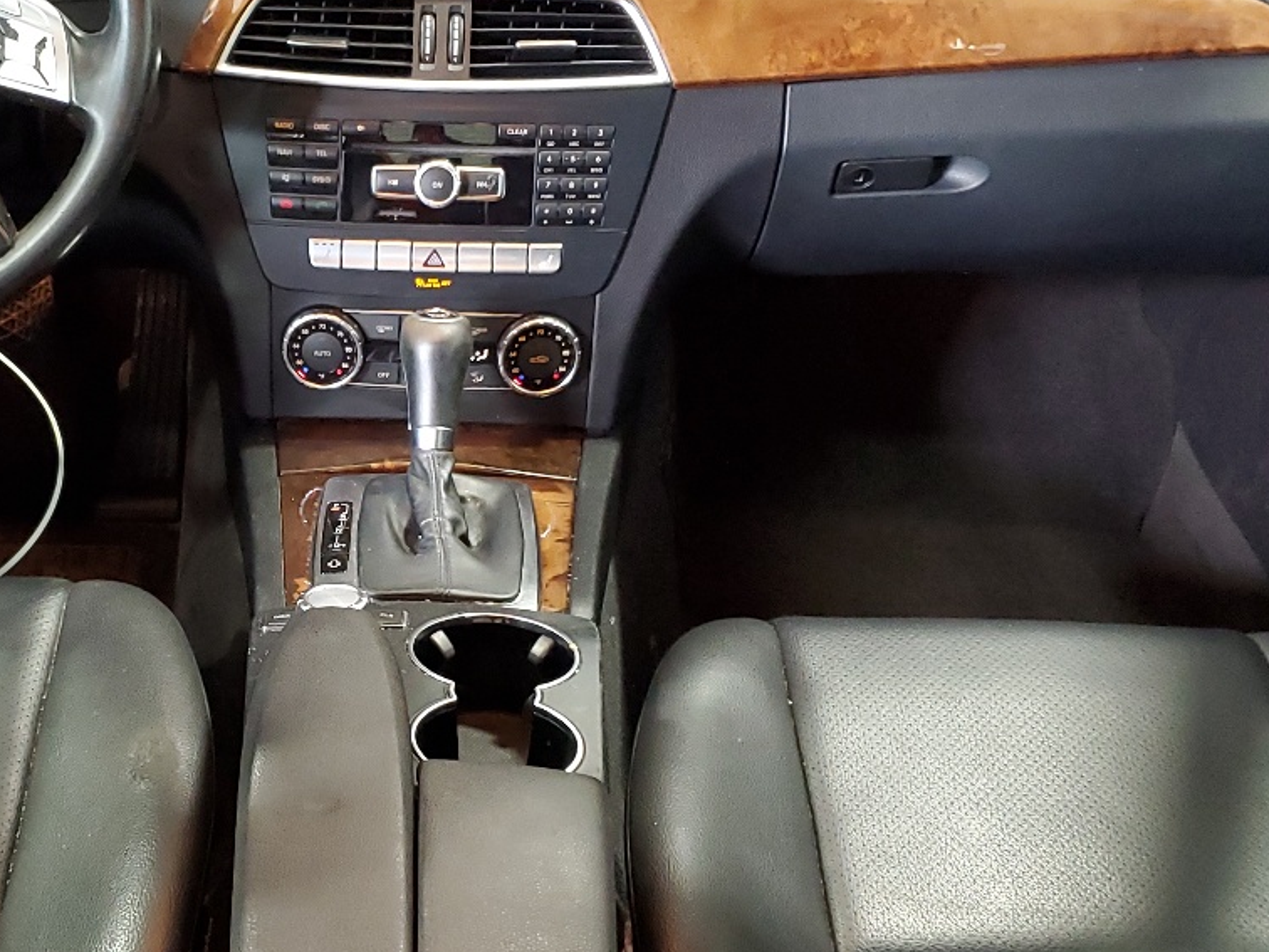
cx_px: 366
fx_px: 2016
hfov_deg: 34.4
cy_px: 531
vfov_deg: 26.5
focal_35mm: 55
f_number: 1.5
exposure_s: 1/24
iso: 313
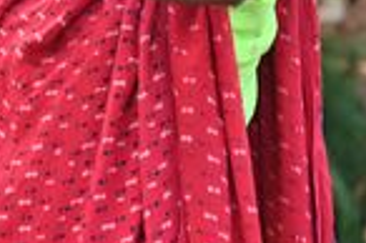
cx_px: 50
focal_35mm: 209
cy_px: -130
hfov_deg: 9.8
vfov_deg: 6.5
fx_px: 2122
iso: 100
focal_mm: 61
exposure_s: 1/60
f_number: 4
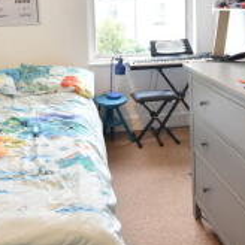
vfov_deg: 40.6
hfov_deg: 44.6
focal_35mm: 37
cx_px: 96
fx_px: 296
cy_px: 13
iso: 500
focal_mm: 10
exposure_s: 1/50
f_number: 3.5
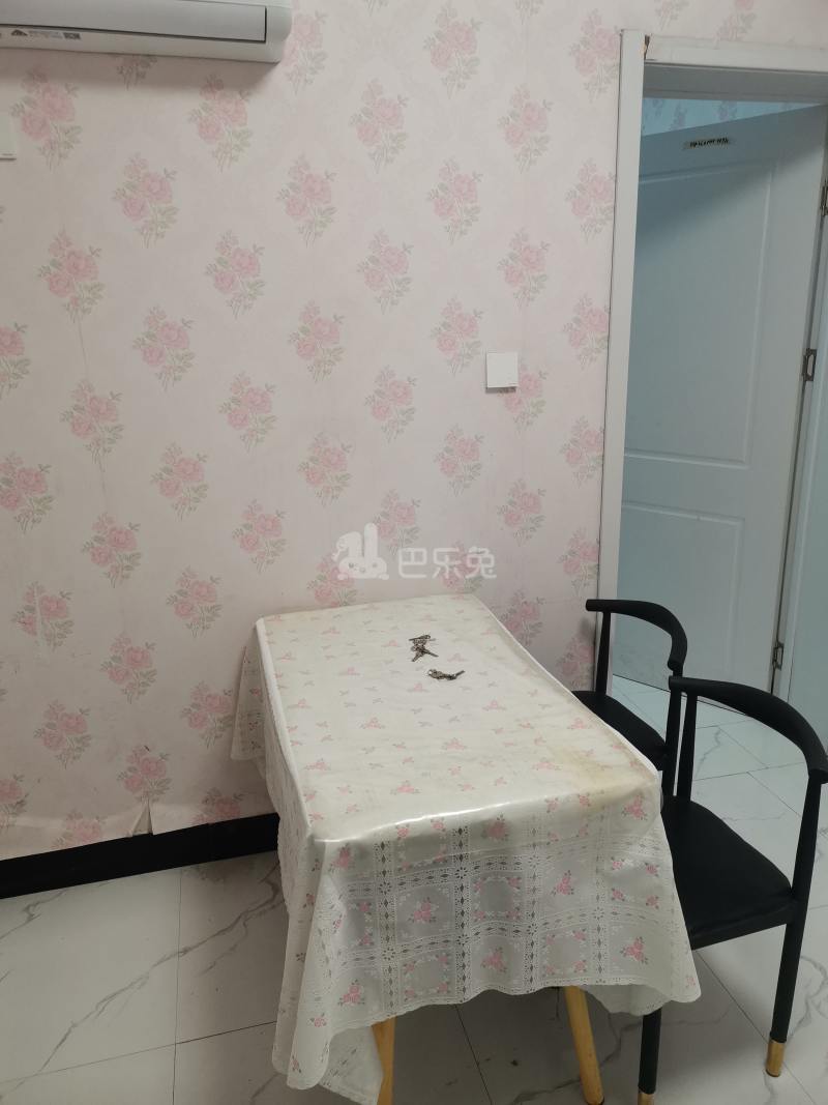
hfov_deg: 53.1
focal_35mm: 26
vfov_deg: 67.3
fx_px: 829
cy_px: 552
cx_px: 414
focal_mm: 4.75
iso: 125
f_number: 1.8
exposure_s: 1/100
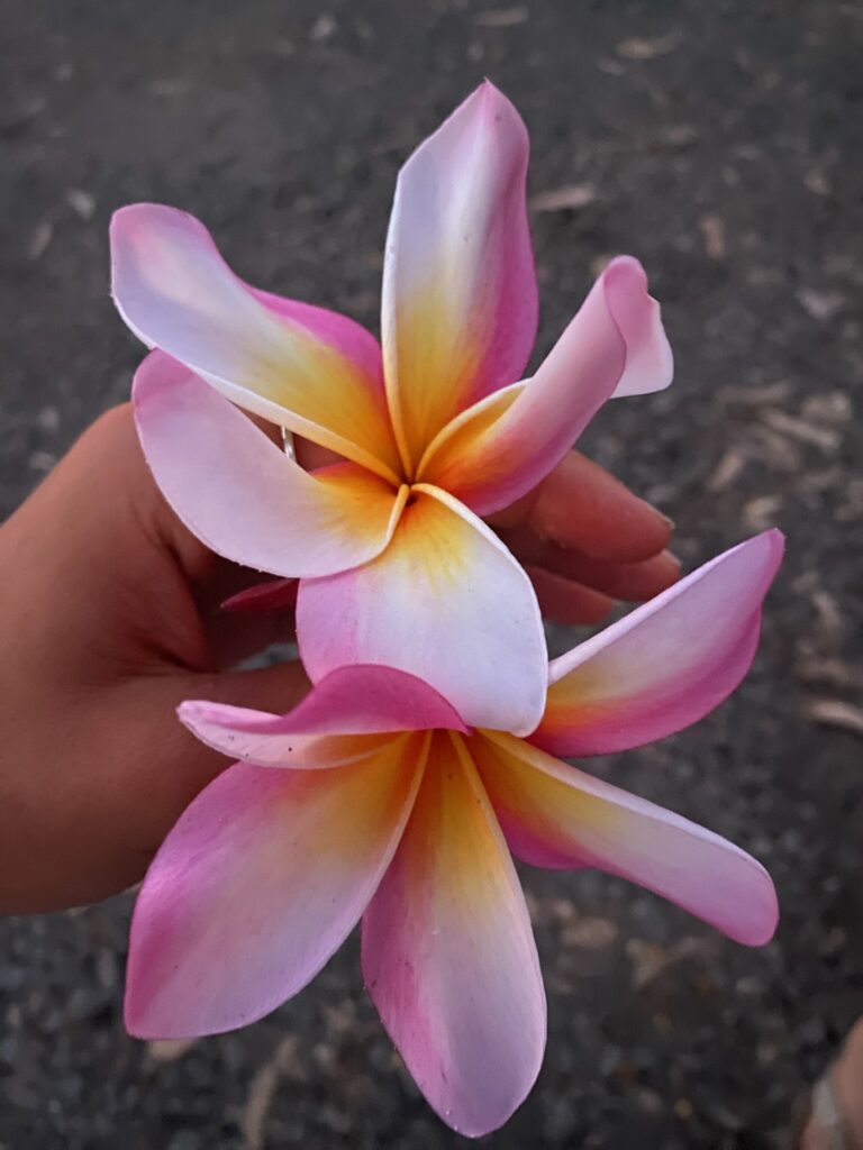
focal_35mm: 26
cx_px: 432
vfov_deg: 67.3
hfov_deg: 53.1
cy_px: 575
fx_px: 864
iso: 640
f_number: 1.8
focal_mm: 4.25
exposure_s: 1/8
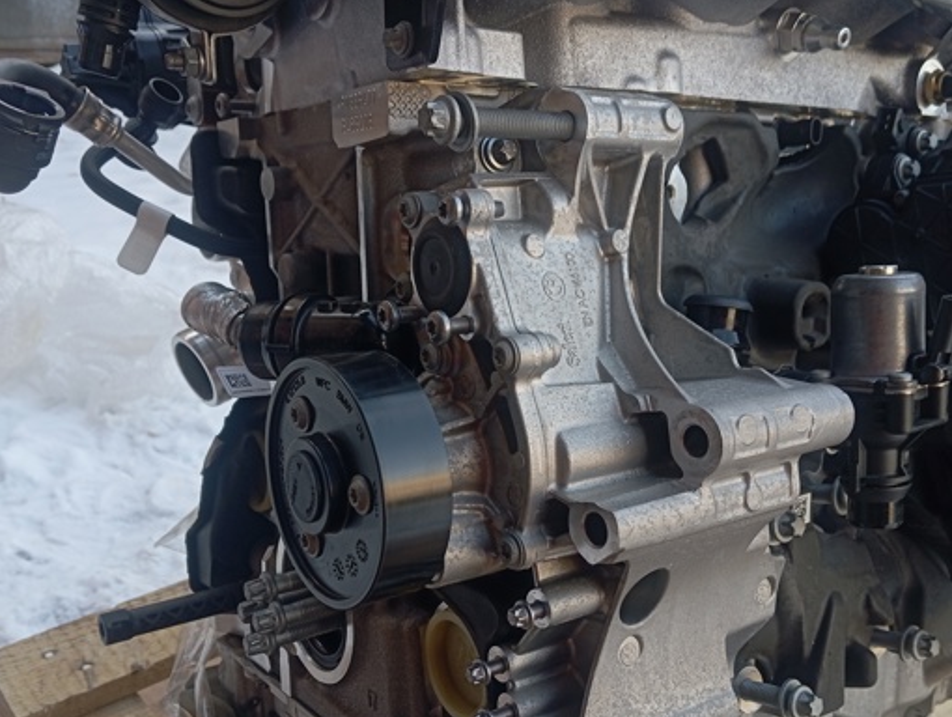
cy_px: 437
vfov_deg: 40.6
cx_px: 503
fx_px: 964
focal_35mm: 35
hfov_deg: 52.5
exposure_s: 1/100
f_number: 1.8
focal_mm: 4.22
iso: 60
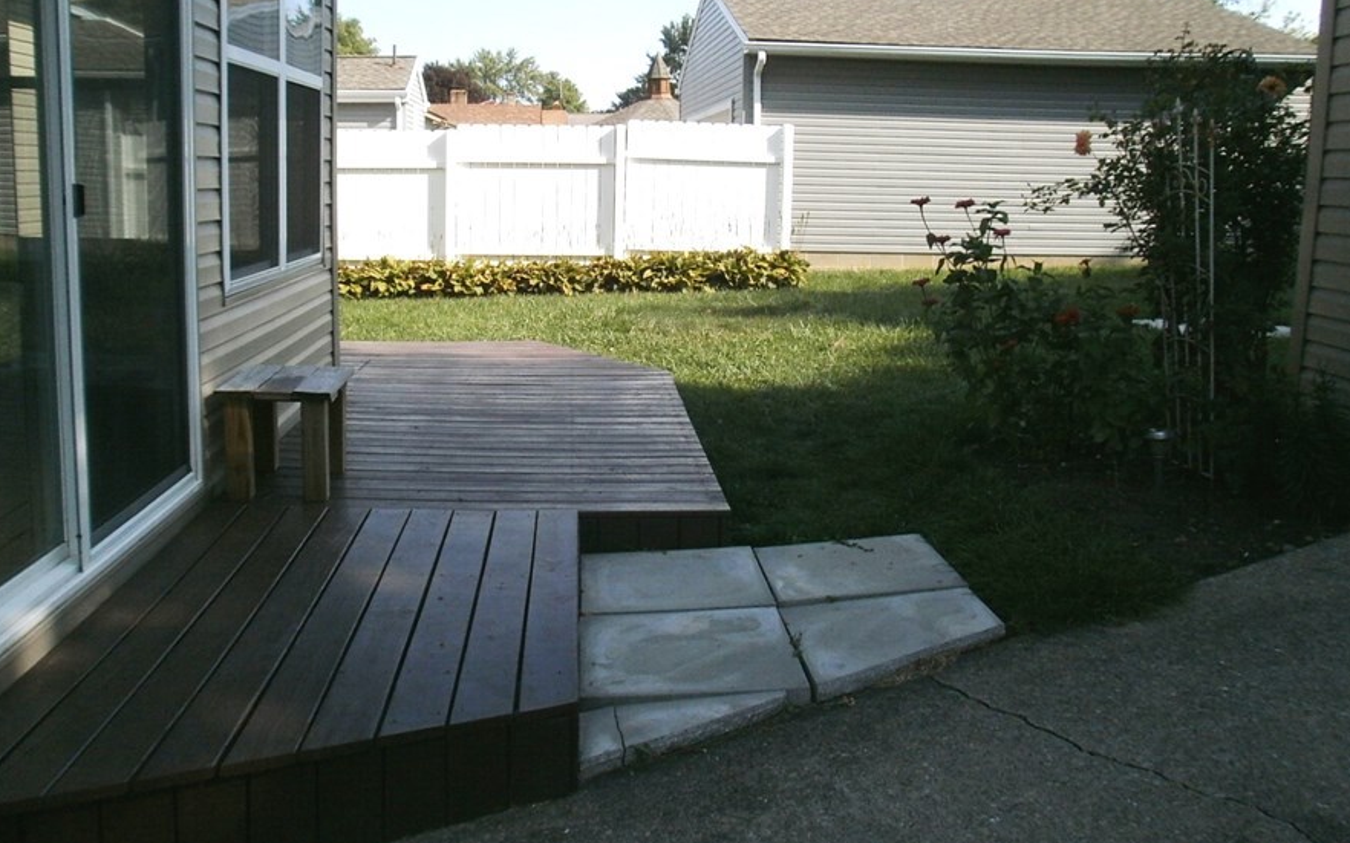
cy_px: 327
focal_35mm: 32
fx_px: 1177
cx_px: 602
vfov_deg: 39.2
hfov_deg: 59.5
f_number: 7.8
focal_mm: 4.65
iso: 100
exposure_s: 1/250
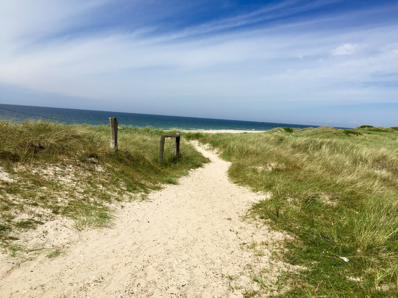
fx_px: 333
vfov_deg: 48.2
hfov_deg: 61.7
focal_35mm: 29
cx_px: 199
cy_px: 149
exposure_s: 1/3597
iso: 32
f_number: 2.2
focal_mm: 4.15
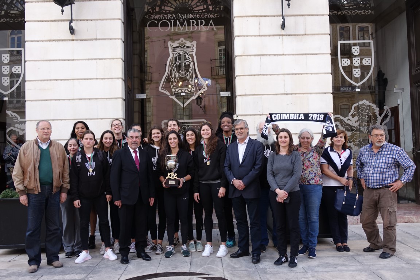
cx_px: 210
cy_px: 140
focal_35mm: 35
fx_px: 408
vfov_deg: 37.9
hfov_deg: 54.4
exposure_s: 1/200
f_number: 2.8
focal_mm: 12.83
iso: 100
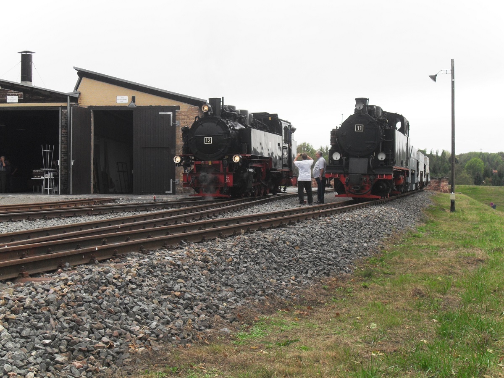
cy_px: 189
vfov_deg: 24.4
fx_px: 874
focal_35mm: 60
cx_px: 252
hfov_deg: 32.2
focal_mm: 10.5
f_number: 3.7
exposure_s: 1/180
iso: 100
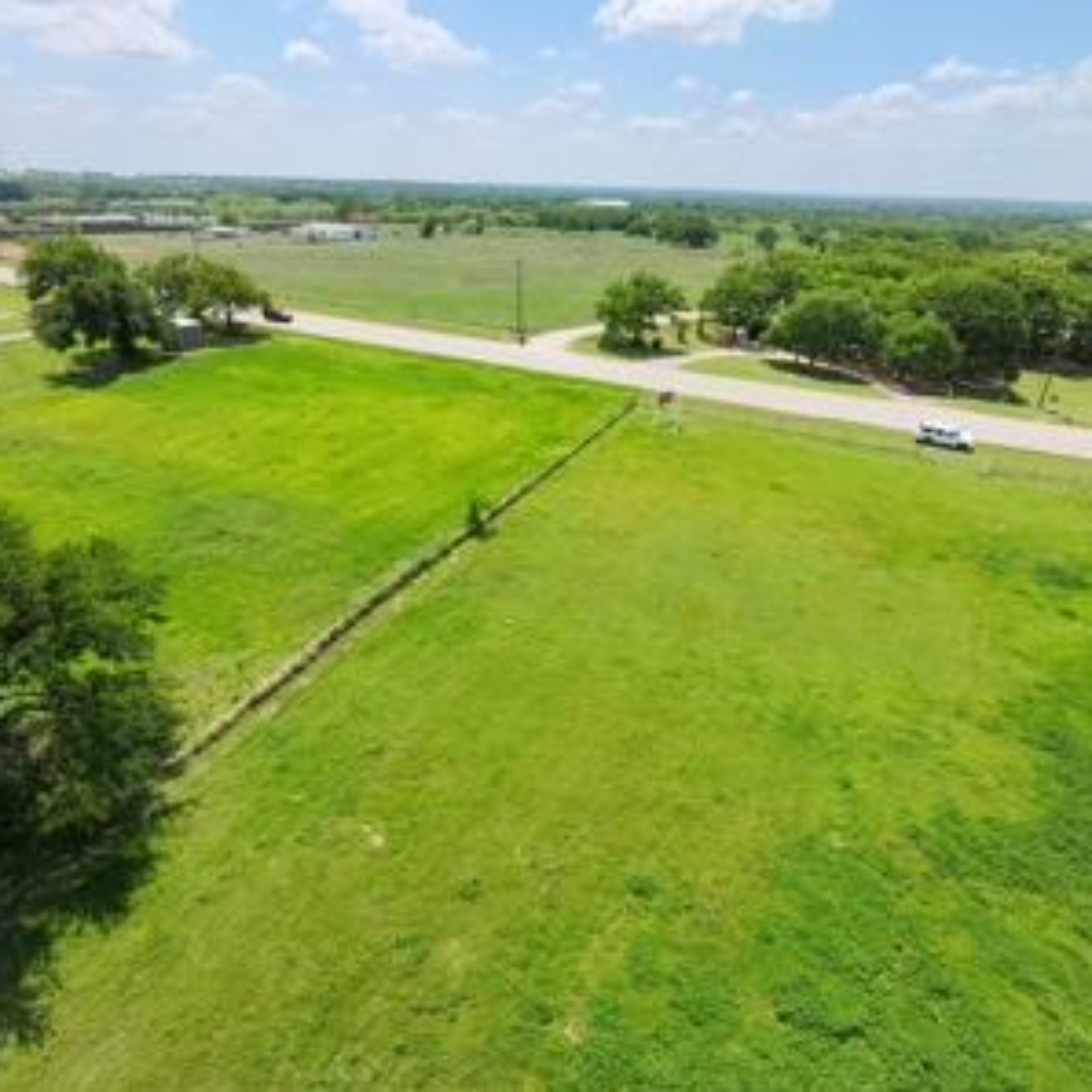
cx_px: 535
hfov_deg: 77.7
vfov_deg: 77.7
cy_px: 546
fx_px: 678
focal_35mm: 19
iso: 102
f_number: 2.55
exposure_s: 1/1669
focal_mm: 16
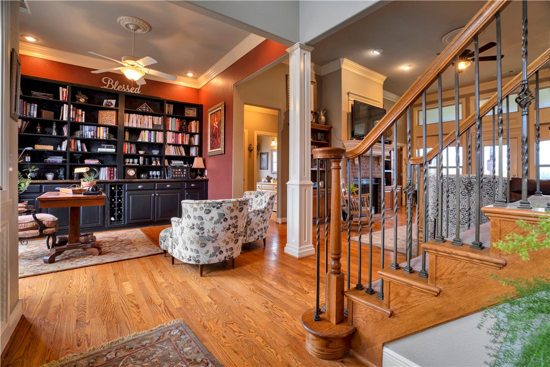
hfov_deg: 96.7
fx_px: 244
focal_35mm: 16
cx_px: 275
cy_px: 184
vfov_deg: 73.7
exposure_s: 1/1.25
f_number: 7.1
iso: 100
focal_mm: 16
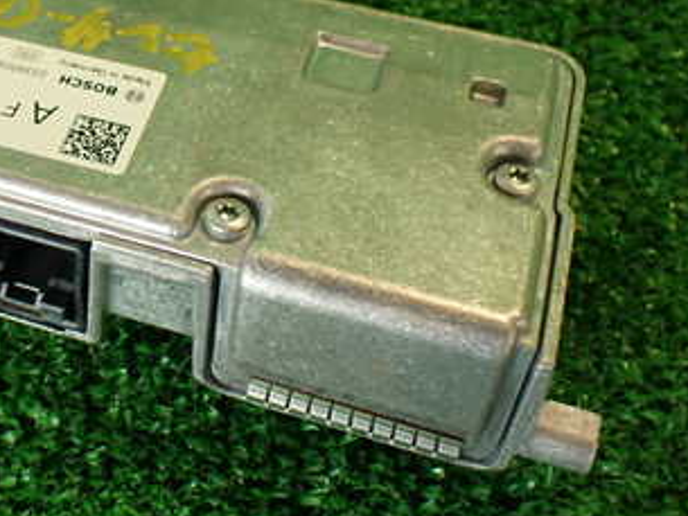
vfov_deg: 23.1
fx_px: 1253
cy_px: 144
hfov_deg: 29.2
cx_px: 38
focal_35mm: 63
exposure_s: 1/50
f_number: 2.4
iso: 200
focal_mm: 5.79
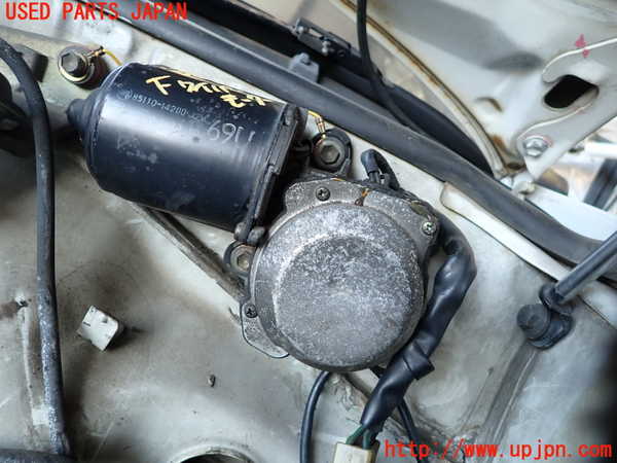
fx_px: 446
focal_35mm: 25
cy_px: 232
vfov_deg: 54.9
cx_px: 308
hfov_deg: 69.4
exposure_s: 1/100
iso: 200
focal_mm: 4.5
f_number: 2
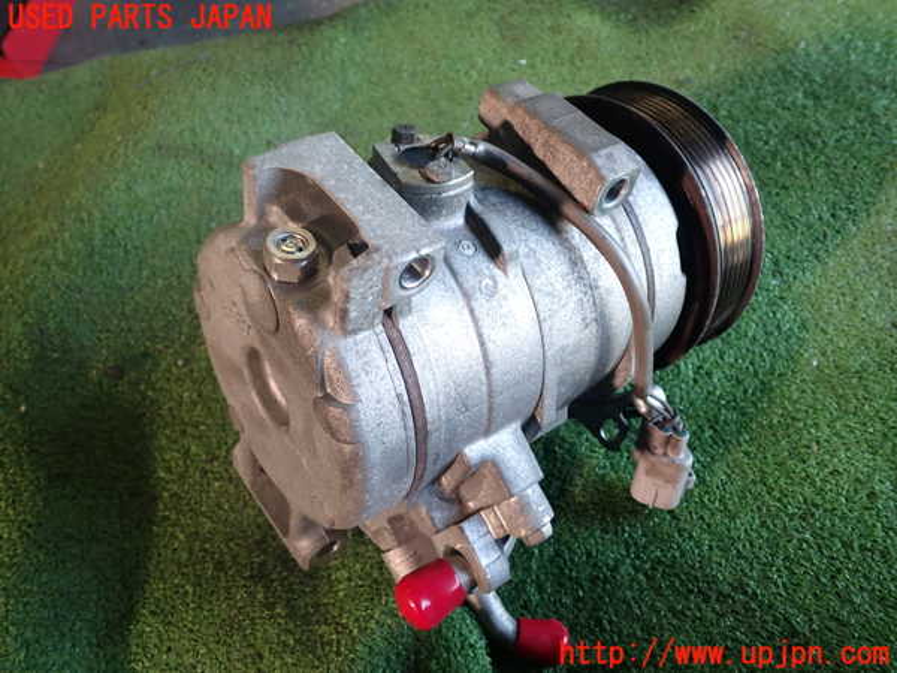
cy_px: 336
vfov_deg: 46.8
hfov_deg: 60.0
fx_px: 777
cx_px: 448
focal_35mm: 30
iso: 160
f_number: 2.3
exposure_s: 1/60
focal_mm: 5.4
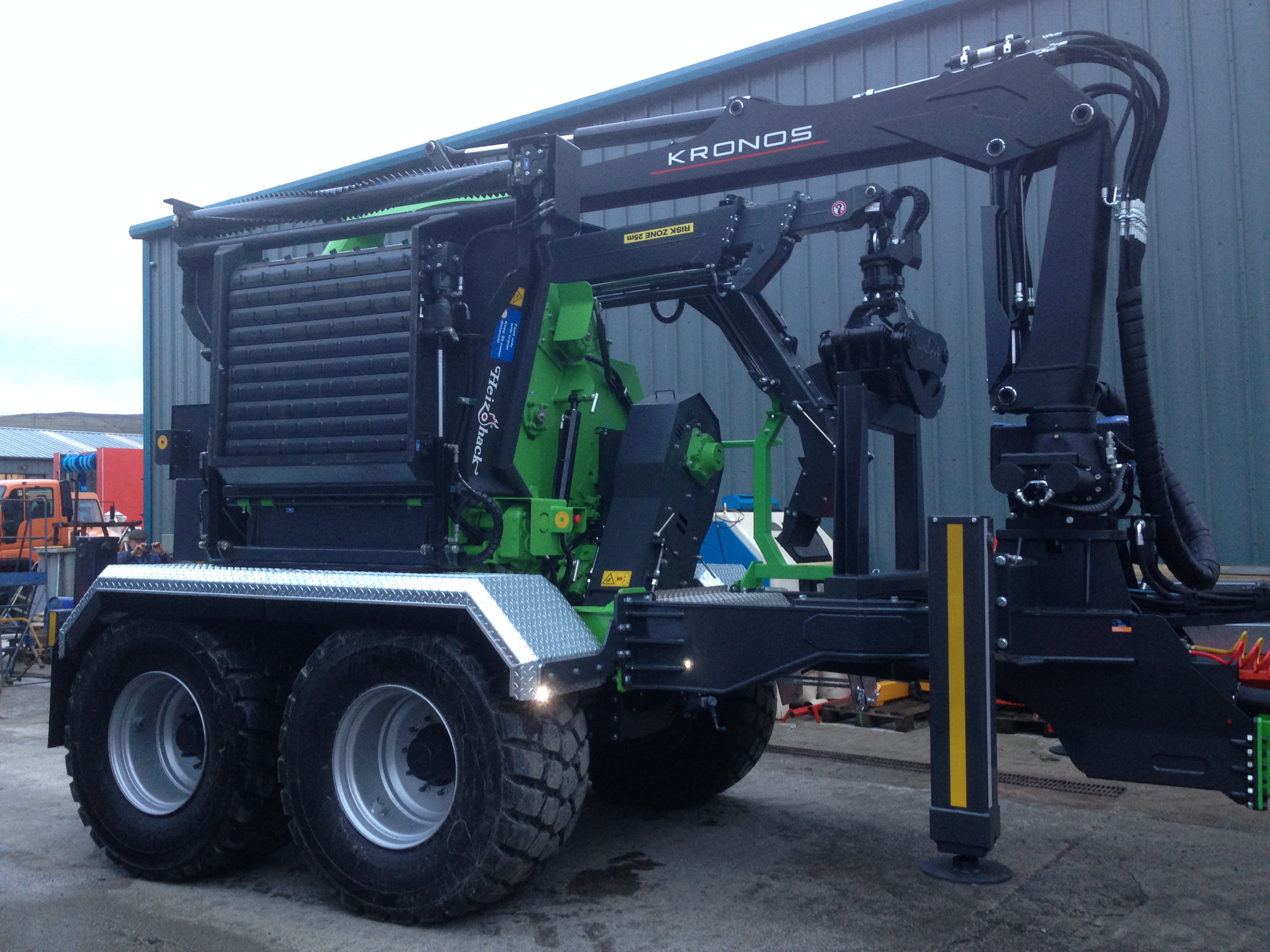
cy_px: 476
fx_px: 1211
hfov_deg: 55.4
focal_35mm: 33
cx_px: 635
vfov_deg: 42.9
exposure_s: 1/20
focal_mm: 4.12
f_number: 2.4
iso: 125
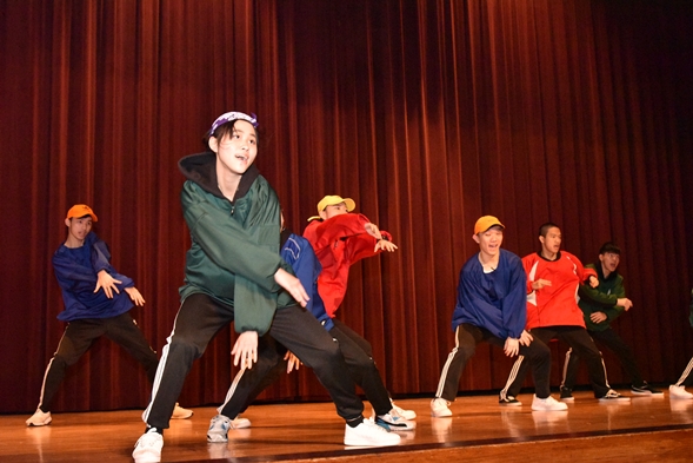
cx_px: 346
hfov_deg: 42.7
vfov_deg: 29.3
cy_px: 232
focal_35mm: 46
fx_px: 886
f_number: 8
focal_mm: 46
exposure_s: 1/400
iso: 12800
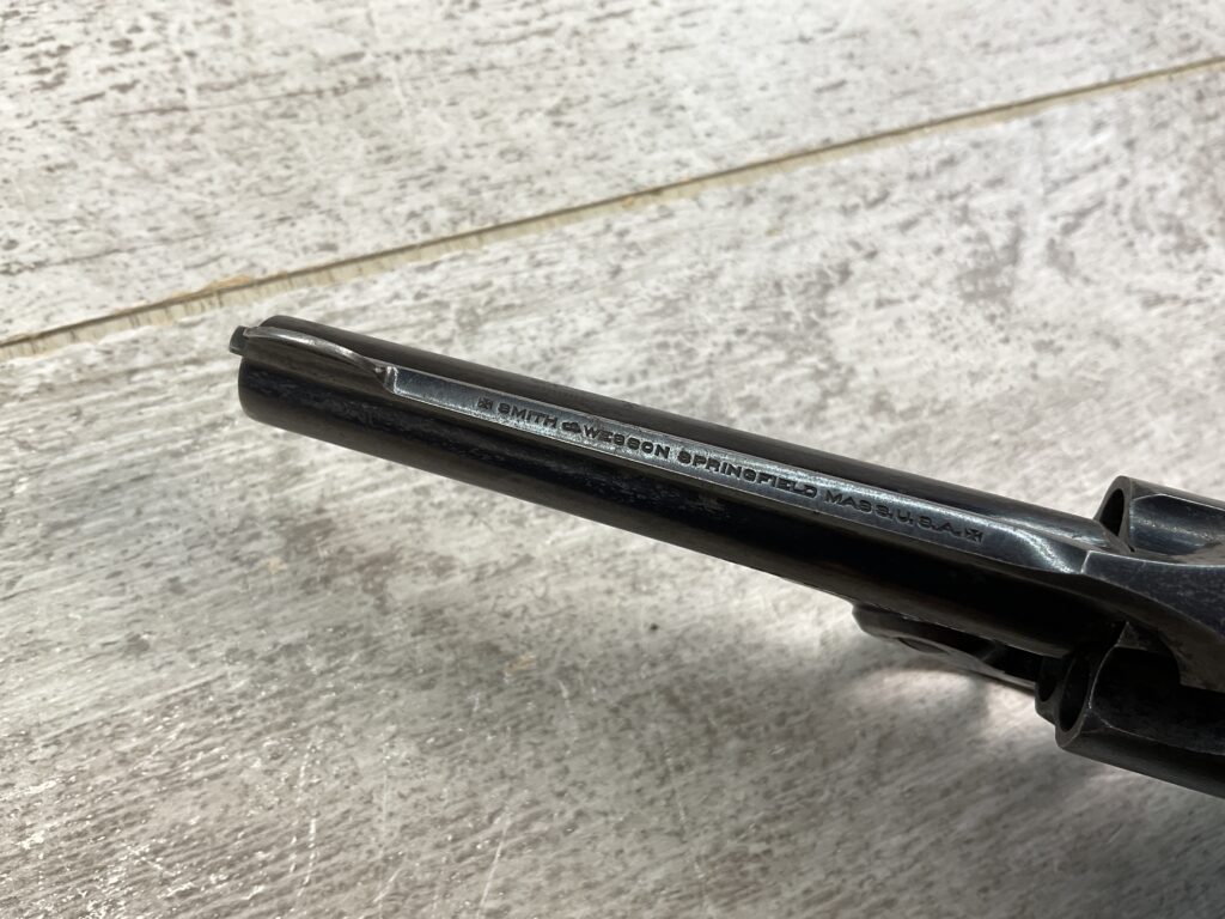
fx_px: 1026
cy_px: 460
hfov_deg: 61.7
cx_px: 612
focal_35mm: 29
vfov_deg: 48.2
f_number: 1.8
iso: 16
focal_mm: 3
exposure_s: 1/174
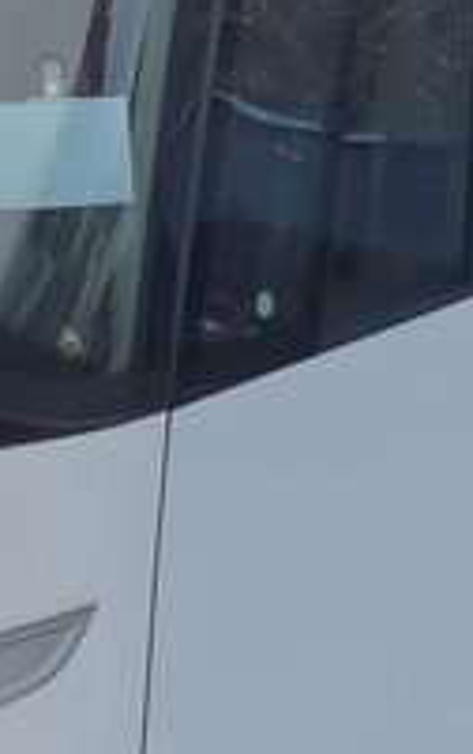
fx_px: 5989
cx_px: 507
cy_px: -11
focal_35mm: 291
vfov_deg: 7.2
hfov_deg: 4.5
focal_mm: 9.5
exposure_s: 1/500
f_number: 3
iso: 160
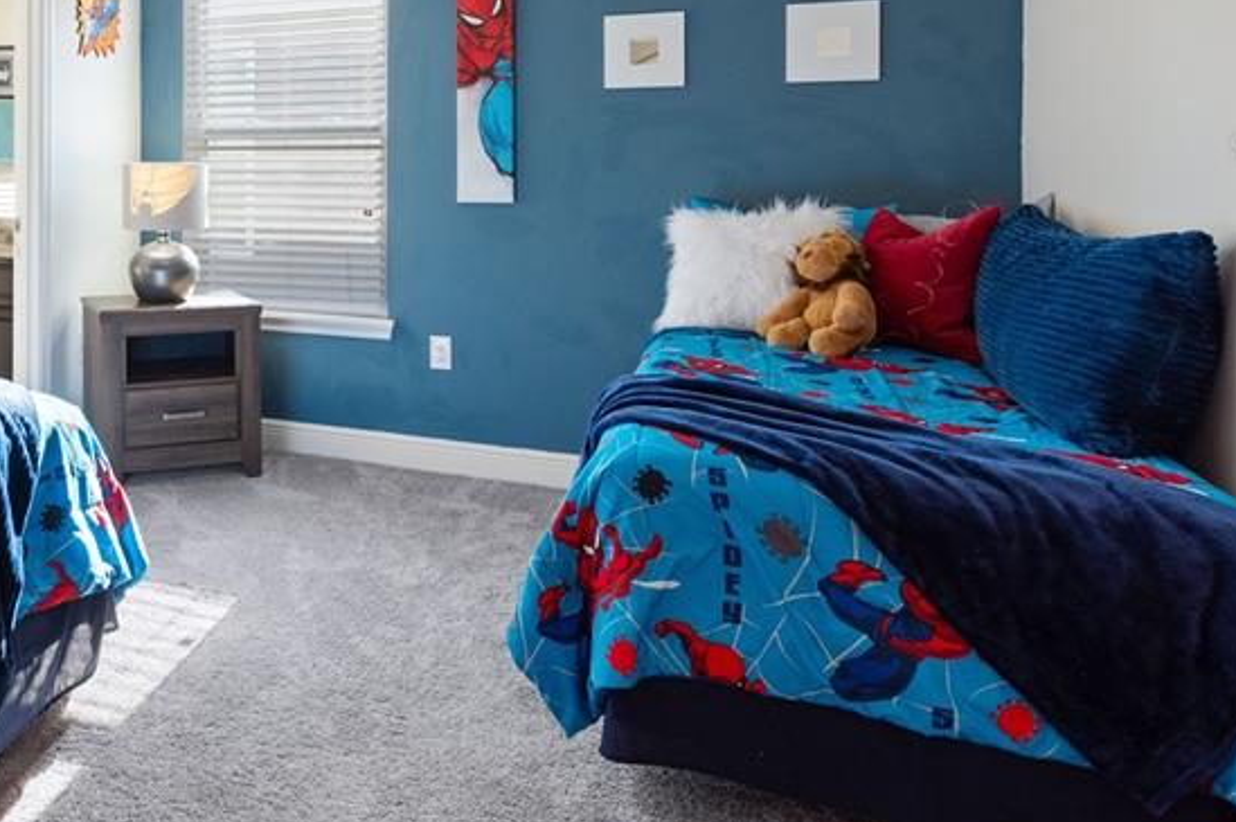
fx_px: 960
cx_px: 205
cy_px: 146
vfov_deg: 43.8
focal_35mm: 28
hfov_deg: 59.1
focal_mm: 10
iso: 400
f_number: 4.5
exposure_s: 1/80
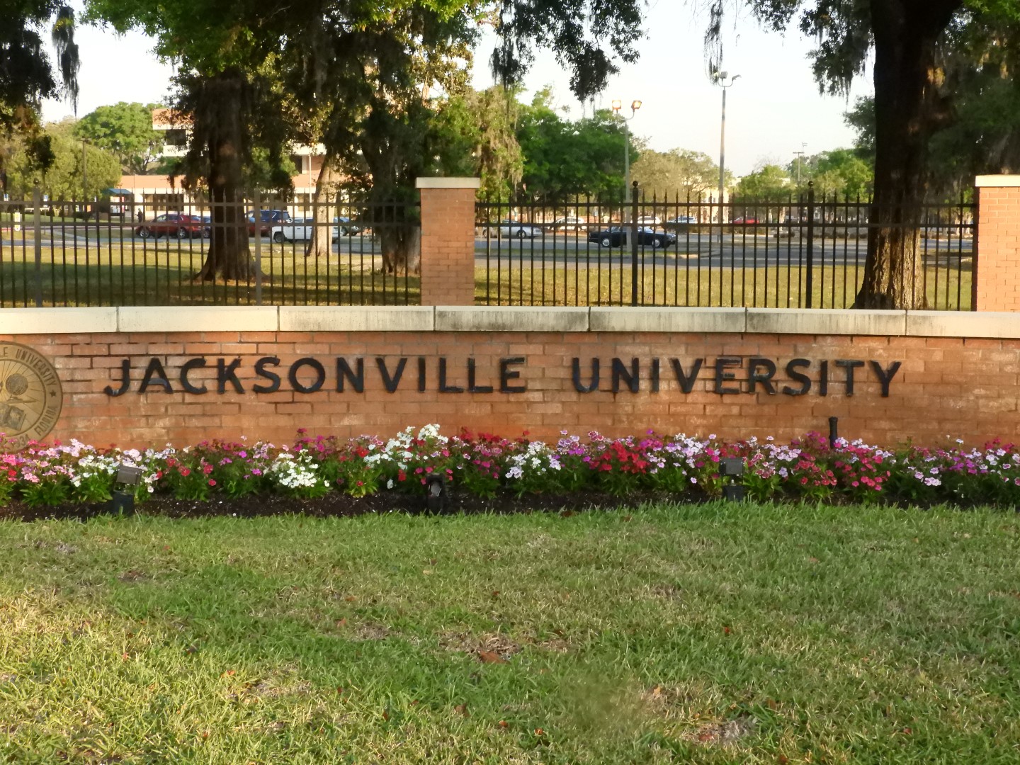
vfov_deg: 24.4
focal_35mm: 60
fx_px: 1768
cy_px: 382
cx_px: 510
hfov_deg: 32.2
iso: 1600
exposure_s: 1/2000
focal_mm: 10.7
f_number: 4.8
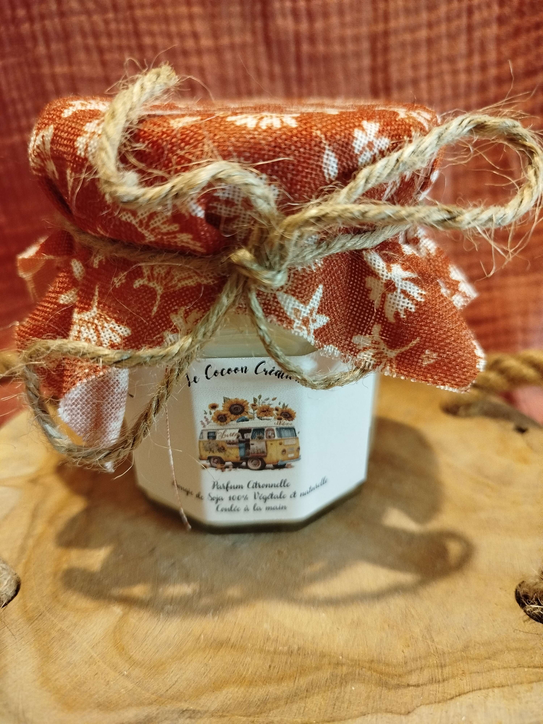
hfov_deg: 56.8
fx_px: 502
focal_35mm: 24
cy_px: 362
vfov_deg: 71.6
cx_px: 272
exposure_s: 1/25
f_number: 1.7
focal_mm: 5.31
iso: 800
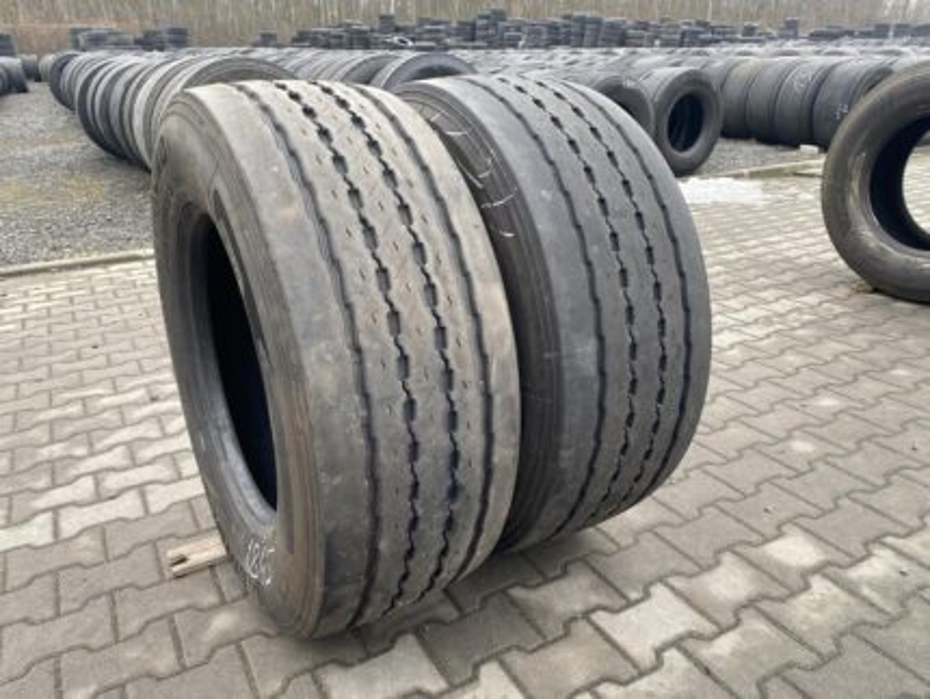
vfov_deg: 53.1
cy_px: 350
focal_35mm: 26
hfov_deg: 67.3
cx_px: 465
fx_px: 699
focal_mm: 4.25
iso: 50
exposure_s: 1/122
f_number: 1.8
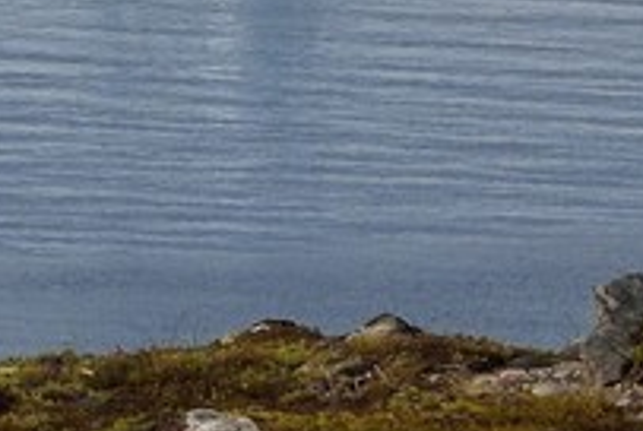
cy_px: -919
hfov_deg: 1.3
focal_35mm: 1573
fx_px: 28136
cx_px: -1292
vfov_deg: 0.9
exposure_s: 1/320
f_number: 20
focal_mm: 200
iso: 400
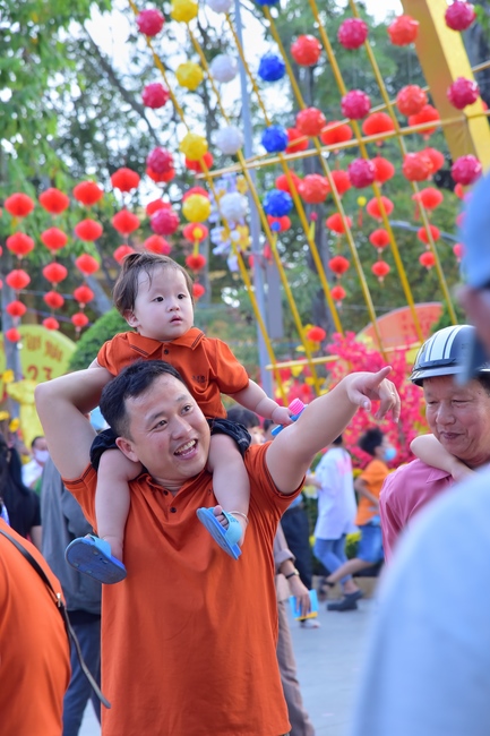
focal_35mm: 120
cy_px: 368
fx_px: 2451
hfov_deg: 11.4
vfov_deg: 17.1
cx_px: 245
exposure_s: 1/80
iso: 640
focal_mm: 120
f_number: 10
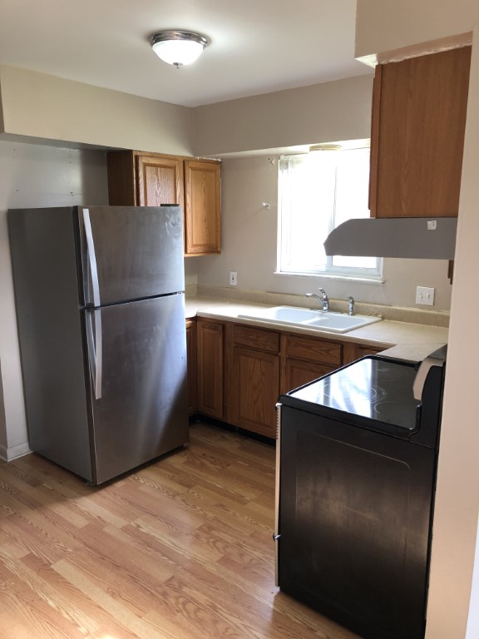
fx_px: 517
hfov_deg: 49.7
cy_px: 320
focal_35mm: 28
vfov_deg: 63.4
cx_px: 240
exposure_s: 1/24
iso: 40
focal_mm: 3.99
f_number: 1.8
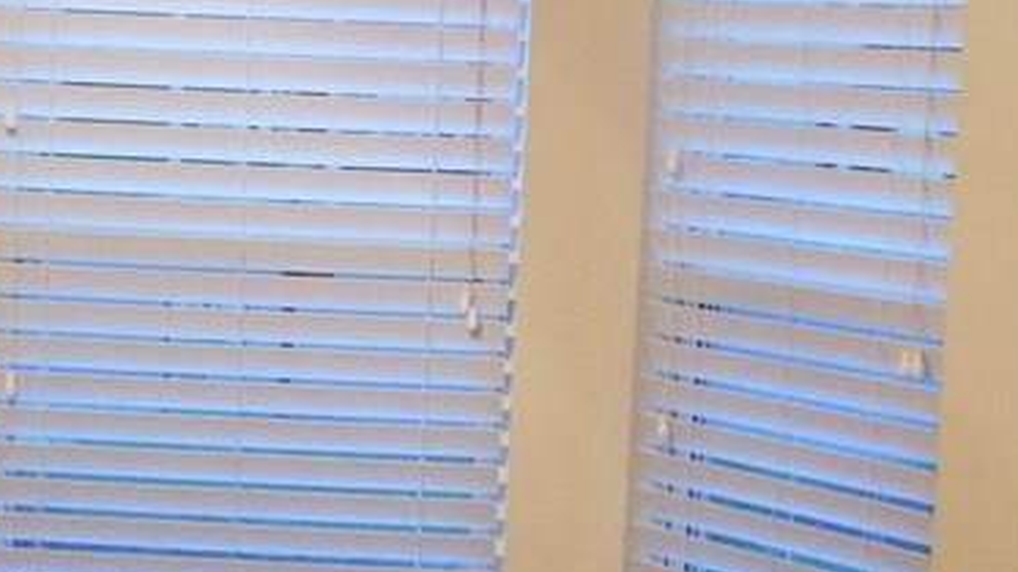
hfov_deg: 24.4
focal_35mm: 87
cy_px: 260
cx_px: 400
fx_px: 2348
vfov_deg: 13.9
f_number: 2.2
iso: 125
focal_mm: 4.15
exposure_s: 1/15
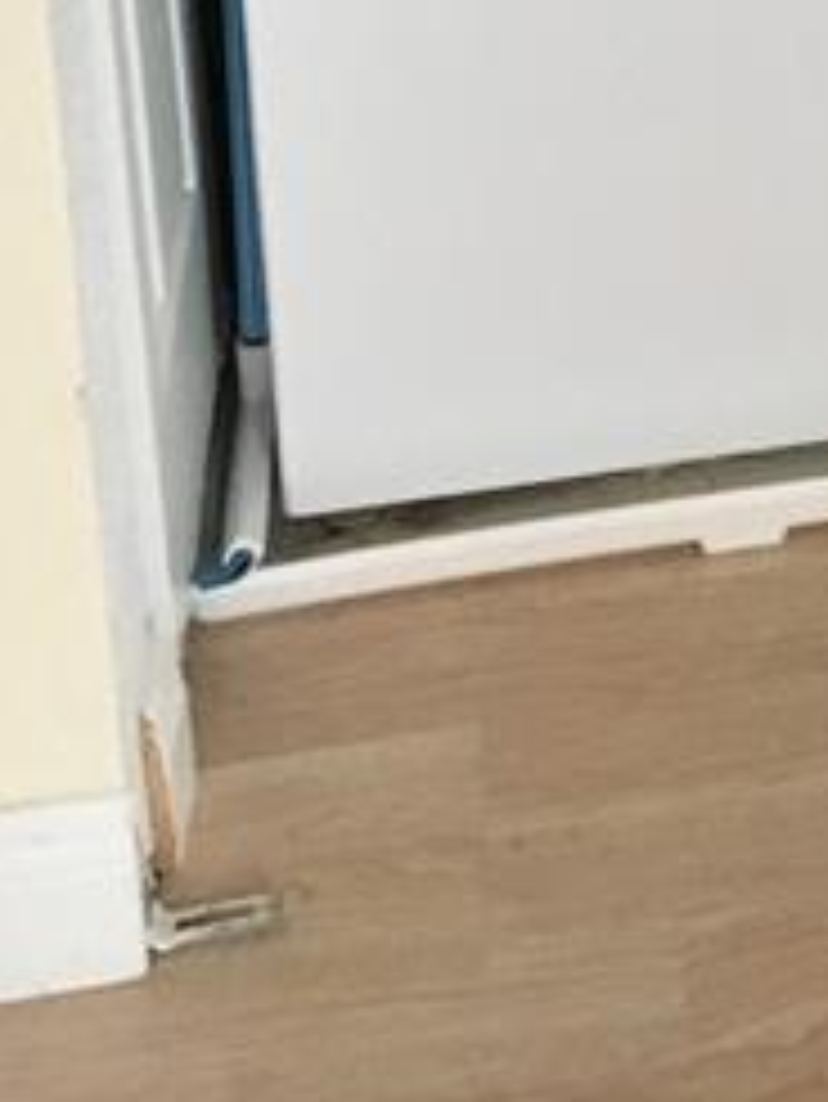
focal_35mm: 91
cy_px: -580
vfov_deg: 18.8
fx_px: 2900
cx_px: 1184
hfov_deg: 15.2
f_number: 2.2
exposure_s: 1/15
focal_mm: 4.15
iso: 250
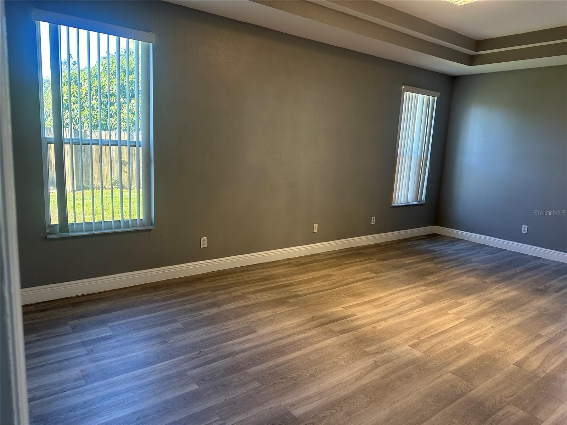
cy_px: 212
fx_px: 393
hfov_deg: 71.6
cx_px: 284
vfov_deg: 56.8
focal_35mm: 24
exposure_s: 1/120
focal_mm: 6.86
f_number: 1.78
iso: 125
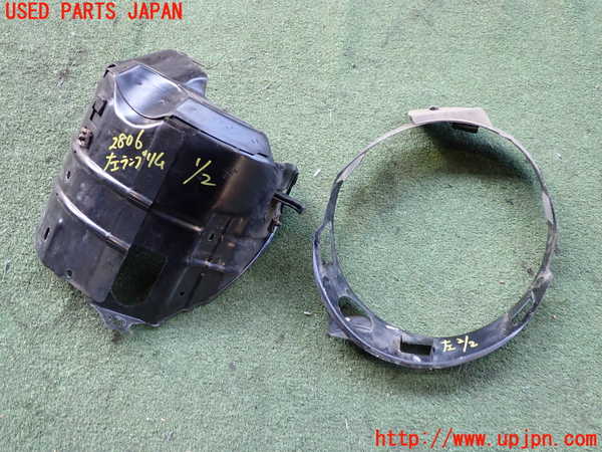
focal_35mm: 30
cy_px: 226
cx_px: 301
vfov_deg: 46.8
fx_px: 522
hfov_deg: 60.0
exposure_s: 1/80
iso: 200
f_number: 2.3
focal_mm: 5.4
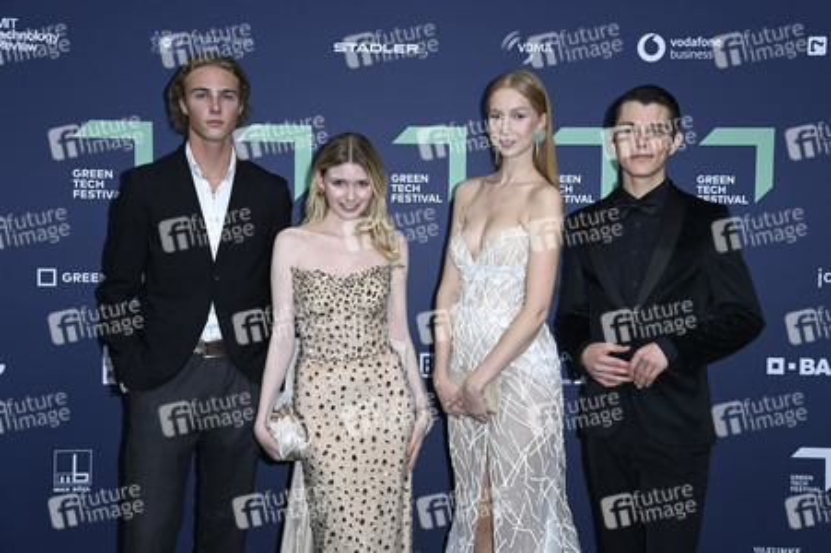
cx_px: 416
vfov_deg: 26.0
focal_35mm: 52
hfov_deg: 38.2
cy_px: 276
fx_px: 1199
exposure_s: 1/250
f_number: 5
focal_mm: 52
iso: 500
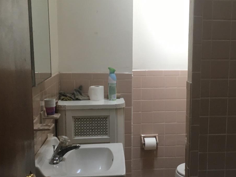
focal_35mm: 46
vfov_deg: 31.5
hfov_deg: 40.8
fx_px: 314
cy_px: 97
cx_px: 155
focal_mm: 4.15
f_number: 2.2
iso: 100
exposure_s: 1/30
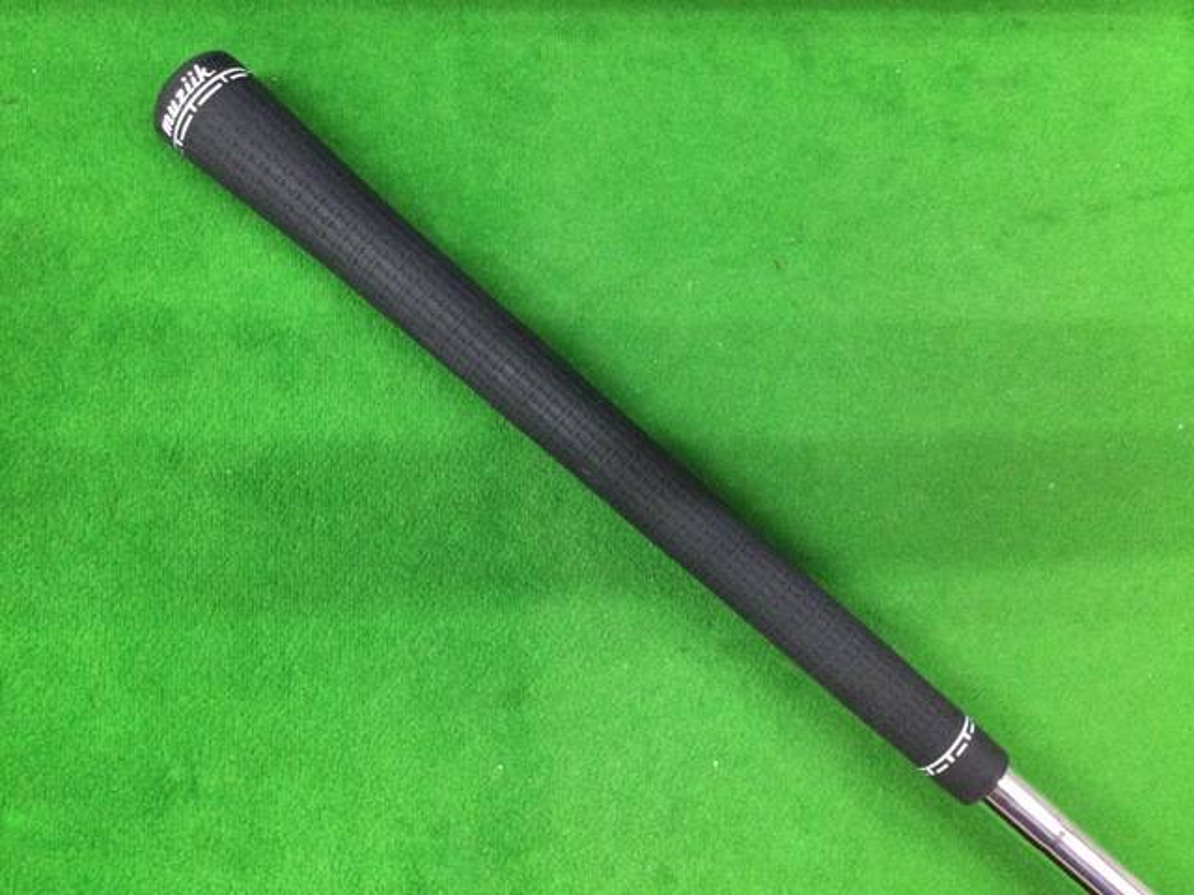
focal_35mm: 31
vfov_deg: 45.4
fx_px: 1069
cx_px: 597
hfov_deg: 58.4
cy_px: 448
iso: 200
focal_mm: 3.3
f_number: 2.4
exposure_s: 1/30
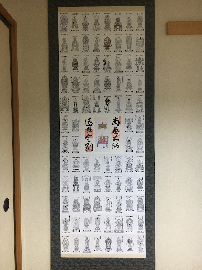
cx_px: 101
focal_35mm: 29
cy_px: 135
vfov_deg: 61.7
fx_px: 226
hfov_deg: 48.2
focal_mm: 4.15
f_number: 2.2
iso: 160
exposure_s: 1/30
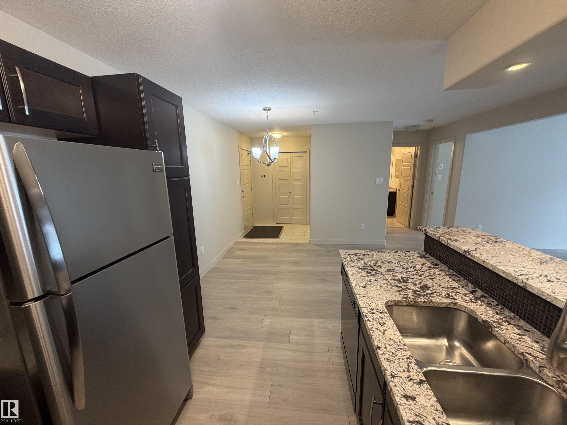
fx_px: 229
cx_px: 284
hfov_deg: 102.1
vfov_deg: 85.7
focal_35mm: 14
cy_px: 212
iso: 250
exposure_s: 1/60
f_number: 2.2
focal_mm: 2.22
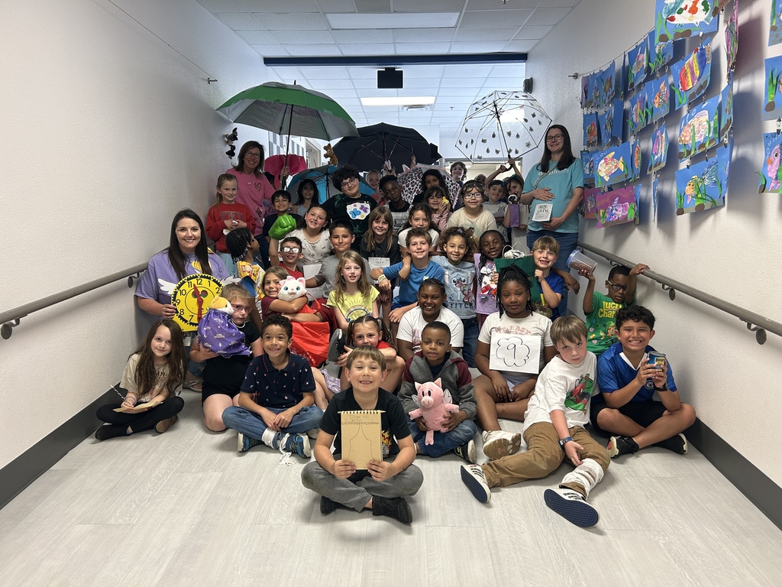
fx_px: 587
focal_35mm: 26
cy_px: 294
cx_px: 391
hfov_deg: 67.3
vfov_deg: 53.1
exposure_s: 1/60
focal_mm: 5.7
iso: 100
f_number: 1.5
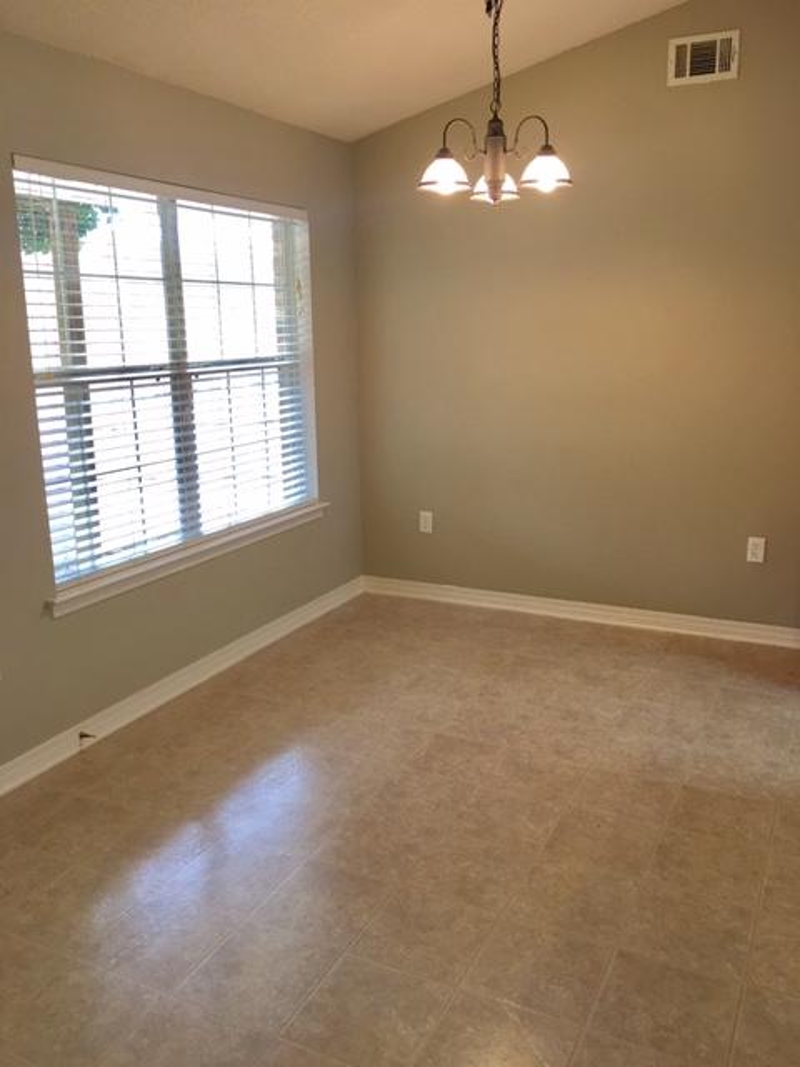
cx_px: 400
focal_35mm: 29
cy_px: 534
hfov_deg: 48.2
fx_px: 894
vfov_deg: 61.7
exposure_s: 1/15
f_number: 2.2
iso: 32
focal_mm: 4.15
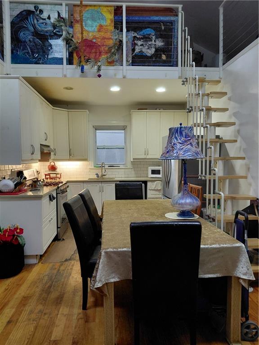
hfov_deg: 54.9
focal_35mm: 25
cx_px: 130
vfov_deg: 69.4
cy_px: 172
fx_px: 249
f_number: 1.8
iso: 320
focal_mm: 4.69
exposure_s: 1/60
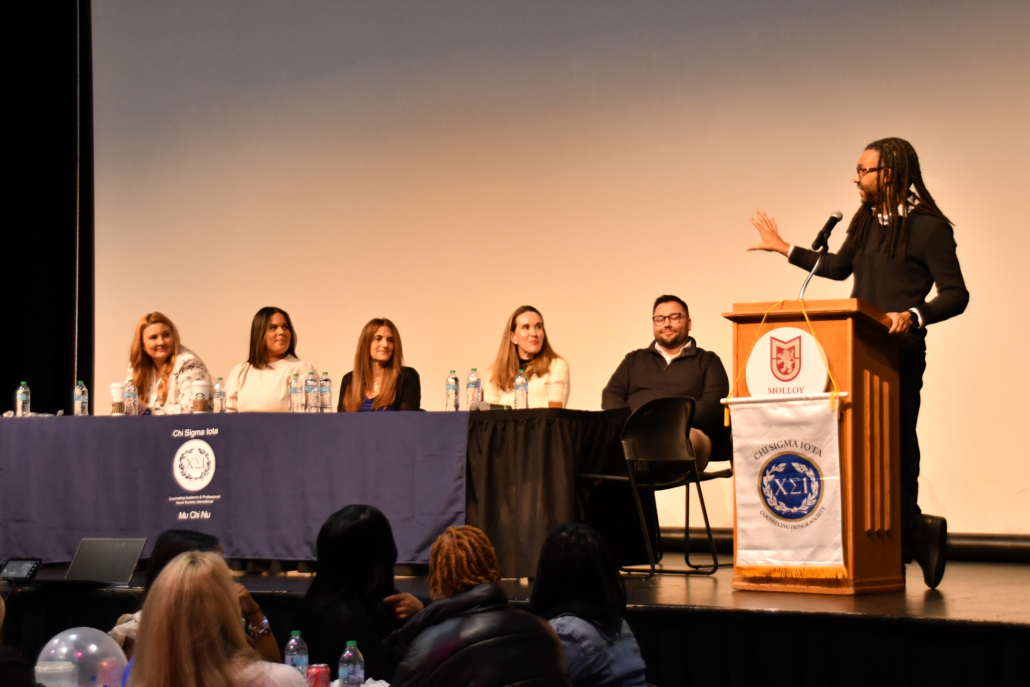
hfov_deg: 23.1
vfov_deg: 15.5
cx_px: 515
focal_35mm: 88
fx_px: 2518
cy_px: 344
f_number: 5
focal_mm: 44
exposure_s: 1/100
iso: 2000
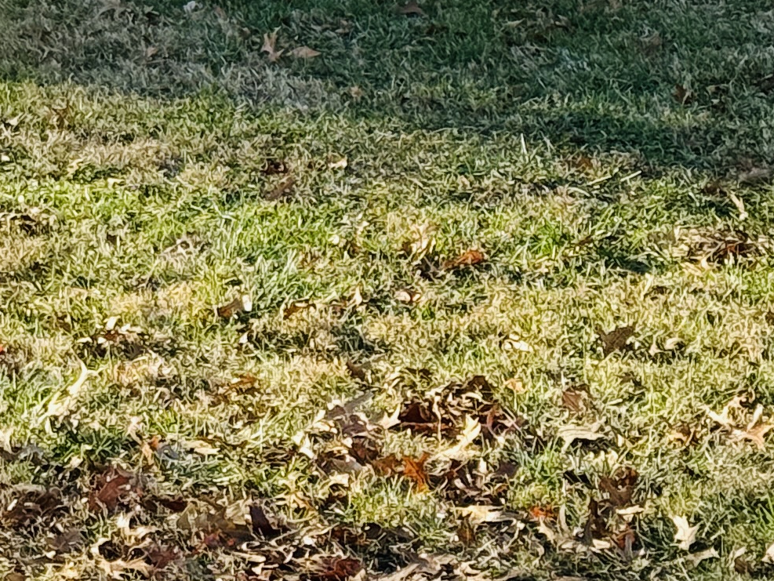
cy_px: -375
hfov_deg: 9.5
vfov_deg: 7.4
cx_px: -708
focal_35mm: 196
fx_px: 4384
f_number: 1.78
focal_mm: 6.76
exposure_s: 1/1795
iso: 100
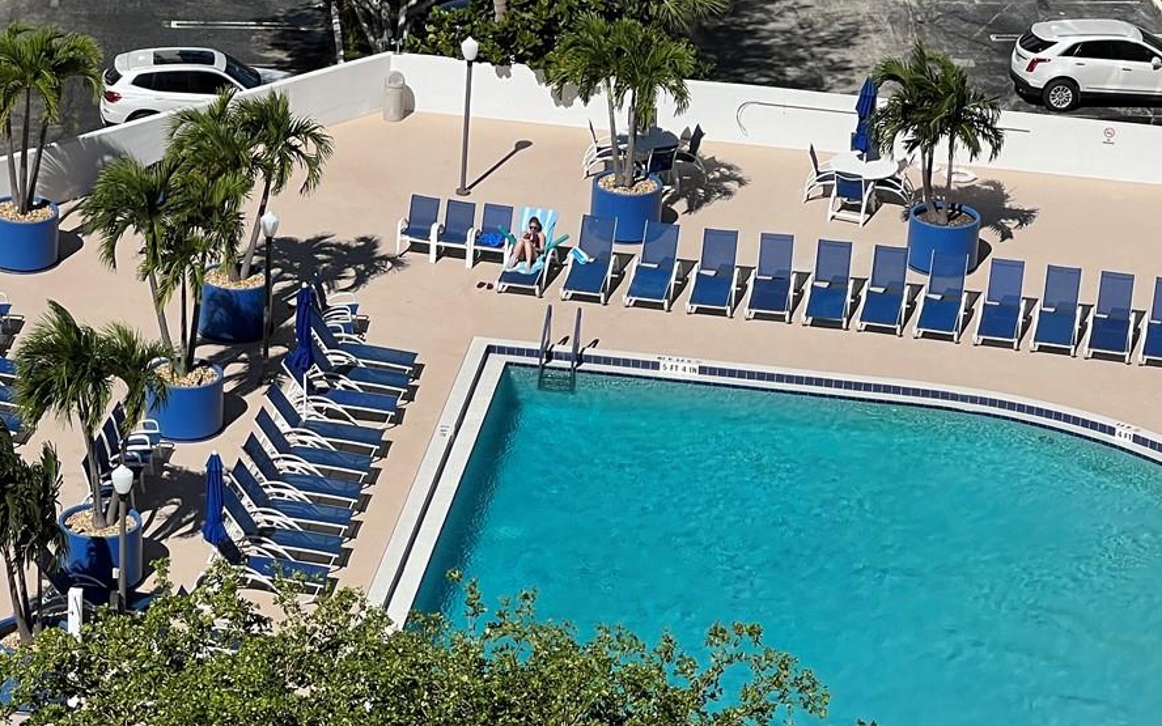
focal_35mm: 147
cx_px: 599
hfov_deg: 14.2
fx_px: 4655
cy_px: 411
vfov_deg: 8.9
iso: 32
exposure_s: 1/2421
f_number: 2.8
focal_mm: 9
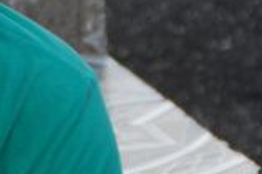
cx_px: -159
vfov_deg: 2.6
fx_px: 3875
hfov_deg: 3.9
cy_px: -30
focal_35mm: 533
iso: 360
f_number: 5.6
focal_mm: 70
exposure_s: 1/500
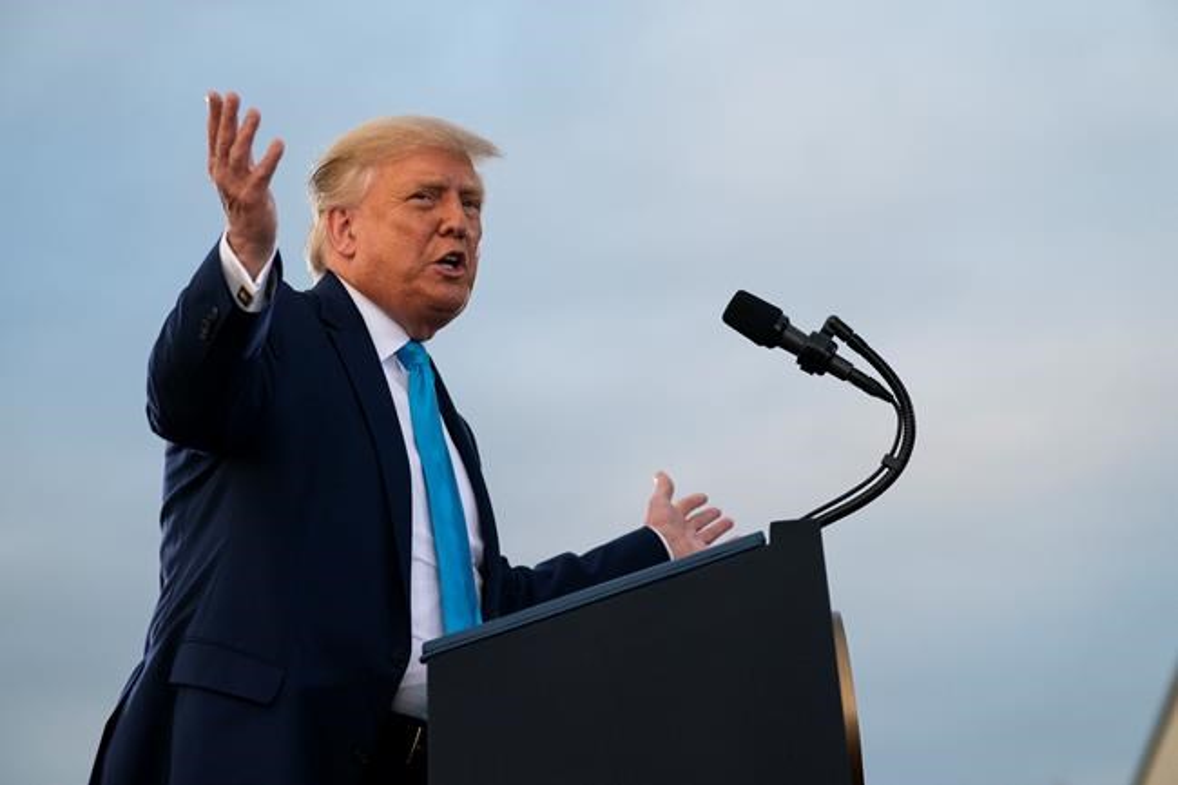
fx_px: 4776
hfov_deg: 14.1
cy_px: 392
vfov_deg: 9.4
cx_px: 589
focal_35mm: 146
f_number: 4
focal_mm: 146
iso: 1600
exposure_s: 1/2500
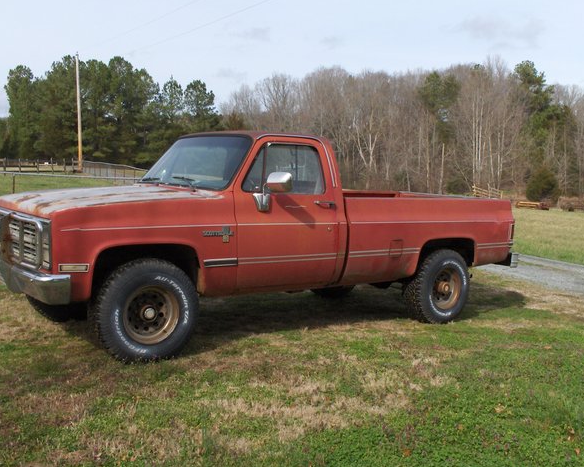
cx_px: 282
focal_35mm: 39
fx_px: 674
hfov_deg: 46.8
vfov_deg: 38.2
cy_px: 234
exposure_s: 1/312
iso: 100
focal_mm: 6.11
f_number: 6.5
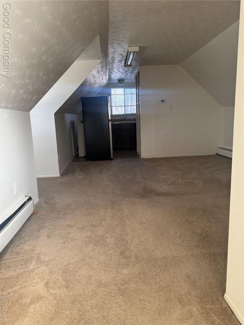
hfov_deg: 56.8
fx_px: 226
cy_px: 162
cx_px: 122
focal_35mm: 24
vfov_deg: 71.6
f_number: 1.78
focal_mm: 6.76
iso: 200
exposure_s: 1/121
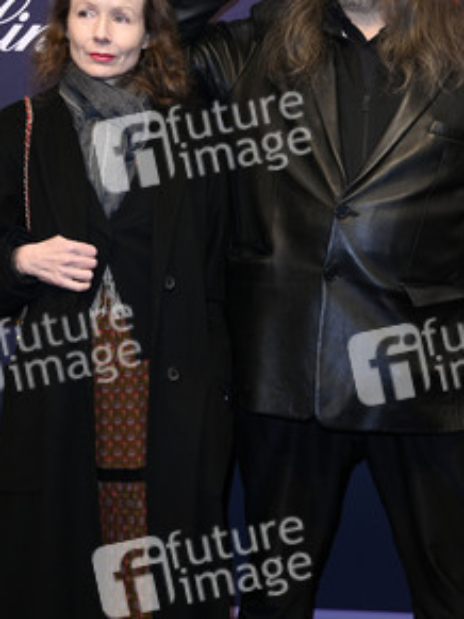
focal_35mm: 82
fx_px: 1467
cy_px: 249
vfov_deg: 23.8
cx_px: 264
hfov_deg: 18.0
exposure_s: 1/250
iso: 500
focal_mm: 62
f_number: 6.3
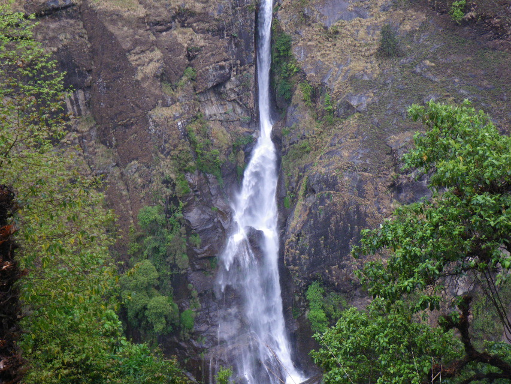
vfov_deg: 28.6
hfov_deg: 37.5
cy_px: 192
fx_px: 753
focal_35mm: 51
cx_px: 256
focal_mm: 9.1
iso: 250
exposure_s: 1/60
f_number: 4.4
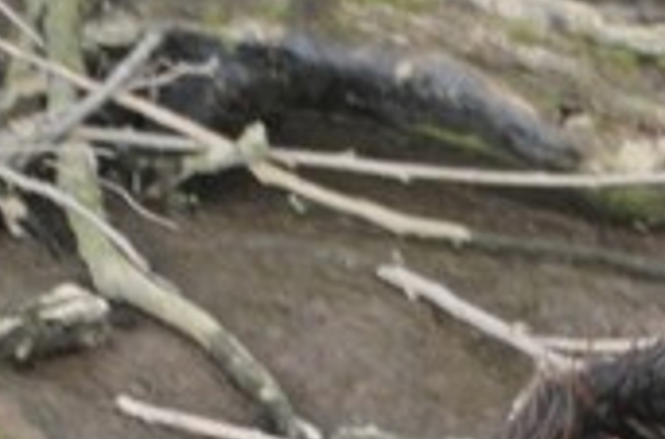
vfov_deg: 0.6
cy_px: 612
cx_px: 937
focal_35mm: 2109
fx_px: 38850
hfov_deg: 1.0
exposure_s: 1/125
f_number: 5.6
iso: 800
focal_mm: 300
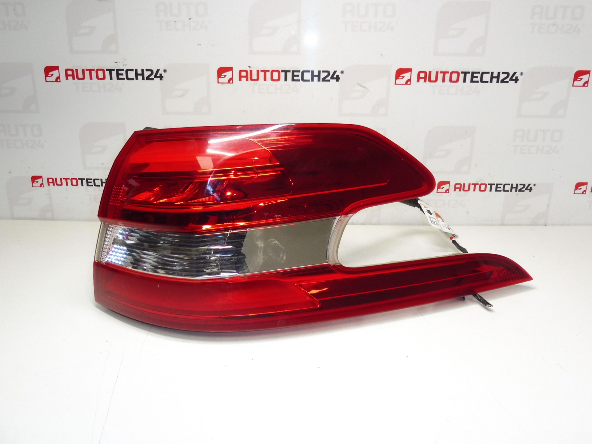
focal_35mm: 27
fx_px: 462
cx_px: 278
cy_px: 212
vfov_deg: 51.3
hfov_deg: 65.3
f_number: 3.5
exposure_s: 1/60
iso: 200
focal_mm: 4.3
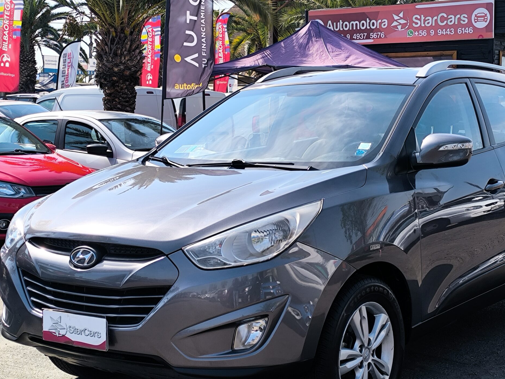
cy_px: 189
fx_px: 919
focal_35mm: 63
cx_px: 313
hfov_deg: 30.6
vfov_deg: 23.3
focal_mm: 6.14
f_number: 1.65
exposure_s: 1/933
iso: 50
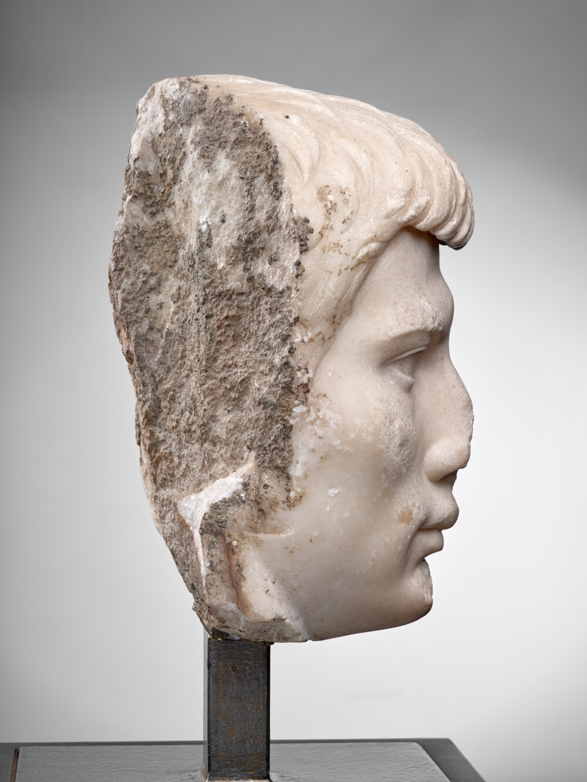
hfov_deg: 23.3
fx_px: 1424
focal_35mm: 63
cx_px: 294
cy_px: 391
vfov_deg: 30.7
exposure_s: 1/125
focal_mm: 80
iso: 200
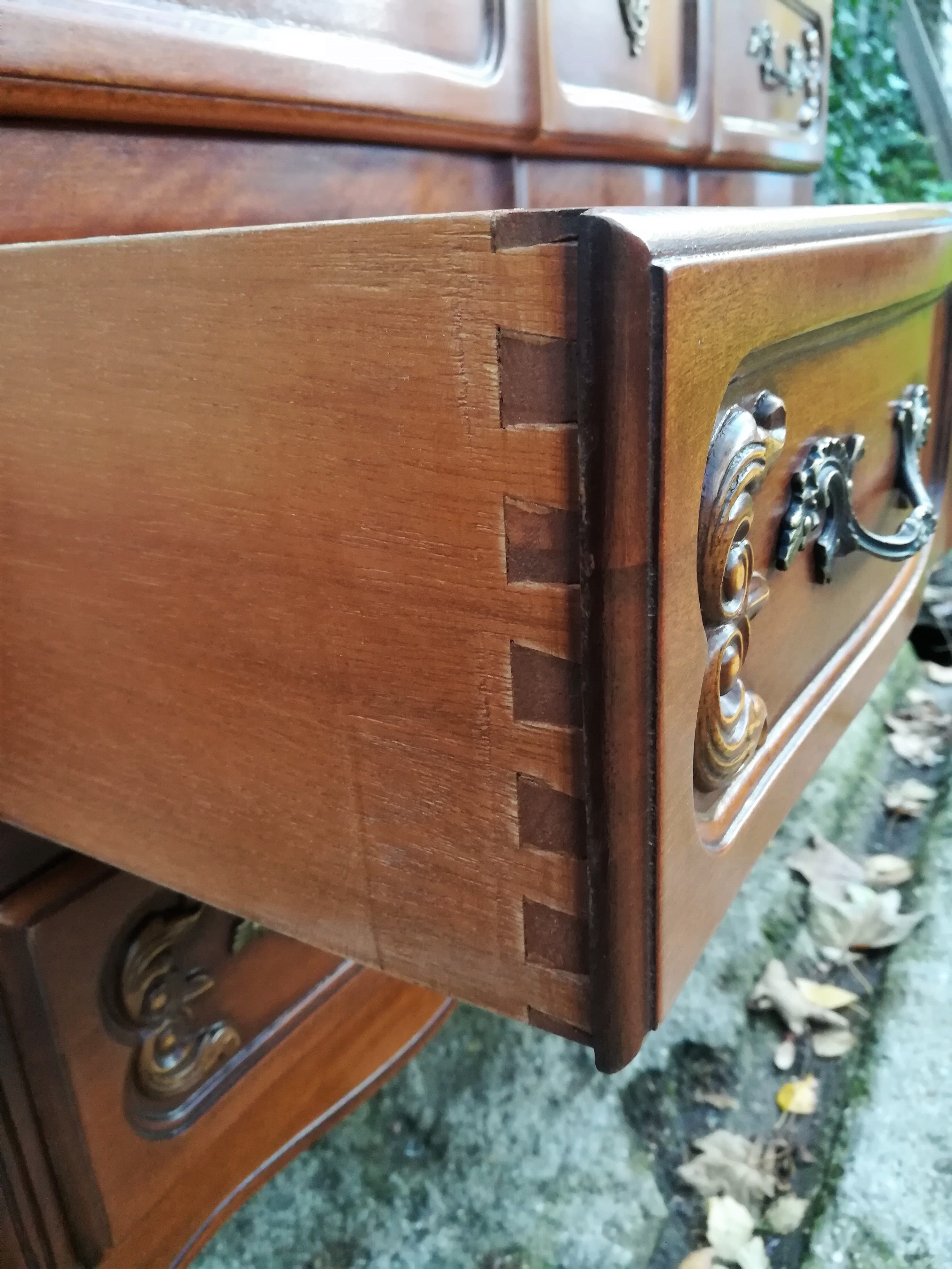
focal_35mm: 26
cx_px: 476
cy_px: 634
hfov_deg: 53.1
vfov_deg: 67.3
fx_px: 953
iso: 320
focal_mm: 3.83
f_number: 2.2
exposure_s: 1/33.3
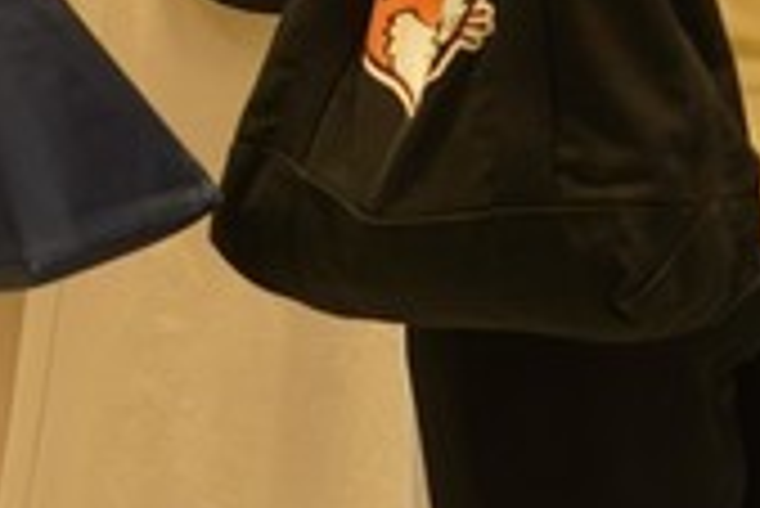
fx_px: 4796
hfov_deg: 8.9
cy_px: -890
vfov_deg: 5.7
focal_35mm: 227
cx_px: -193
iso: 800
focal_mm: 40
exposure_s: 1/160
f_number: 4.5
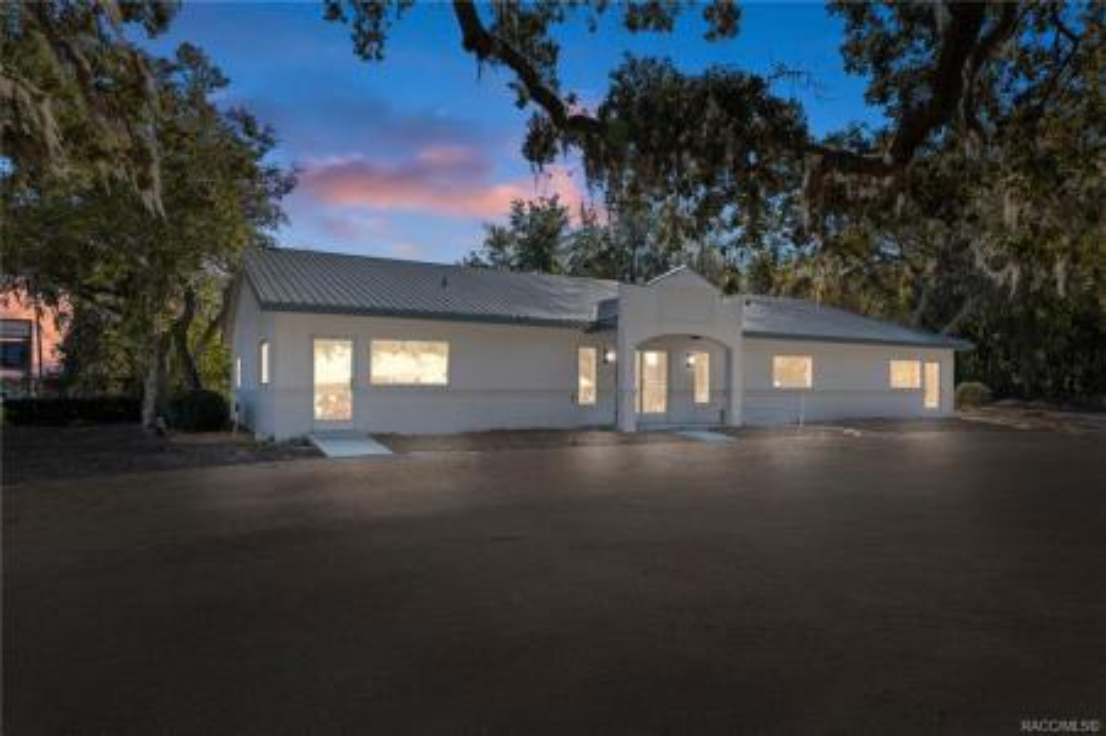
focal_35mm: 21
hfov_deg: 81.2
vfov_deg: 59.4
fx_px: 645
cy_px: 368
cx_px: 553
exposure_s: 1/200
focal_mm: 14
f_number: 8
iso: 320
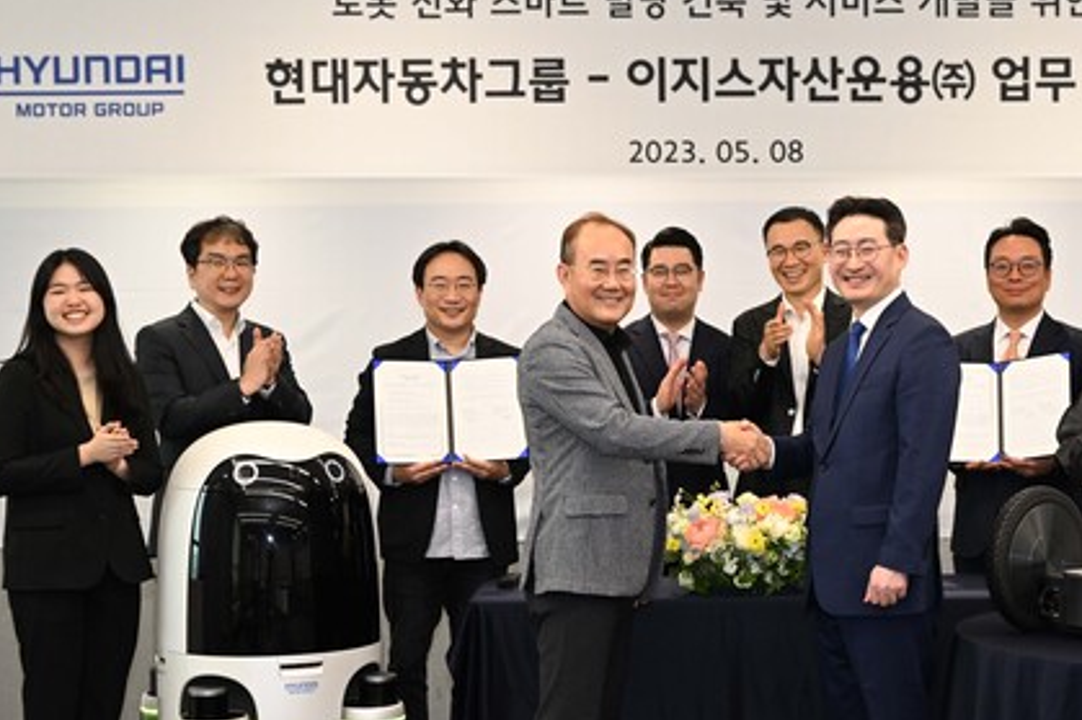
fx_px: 1893
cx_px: 746
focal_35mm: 63
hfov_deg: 31.6
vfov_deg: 21.5
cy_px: 457
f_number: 6.3
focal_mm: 44
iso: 2000
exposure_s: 1/125
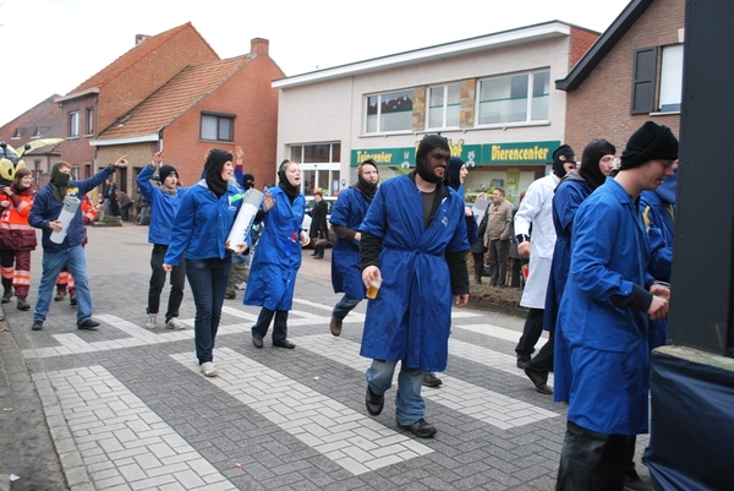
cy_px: 246
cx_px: 367
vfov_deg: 40.0
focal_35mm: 33
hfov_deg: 57.2
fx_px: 673
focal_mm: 22
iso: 200
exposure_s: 1/100
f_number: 5
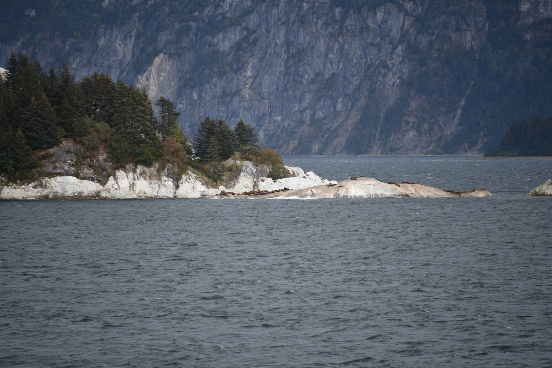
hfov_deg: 6.9
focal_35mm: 300
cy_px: 184
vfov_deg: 4.6
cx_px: 276
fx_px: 4601
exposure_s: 1/640
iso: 100
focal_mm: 300
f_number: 5.6
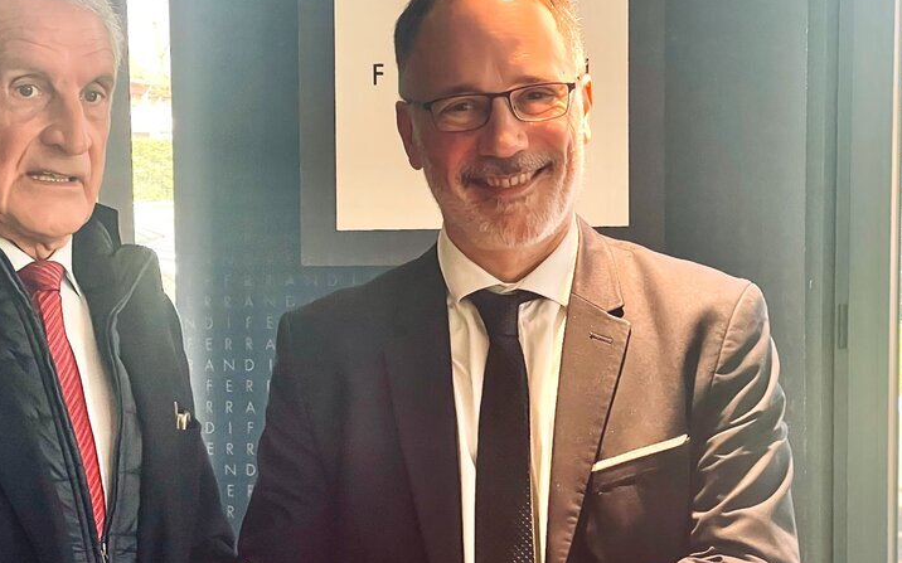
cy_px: 367
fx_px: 1991
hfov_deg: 25.5
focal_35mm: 81
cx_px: 351
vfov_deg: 16.1
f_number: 2
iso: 100
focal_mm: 6
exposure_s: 1/50
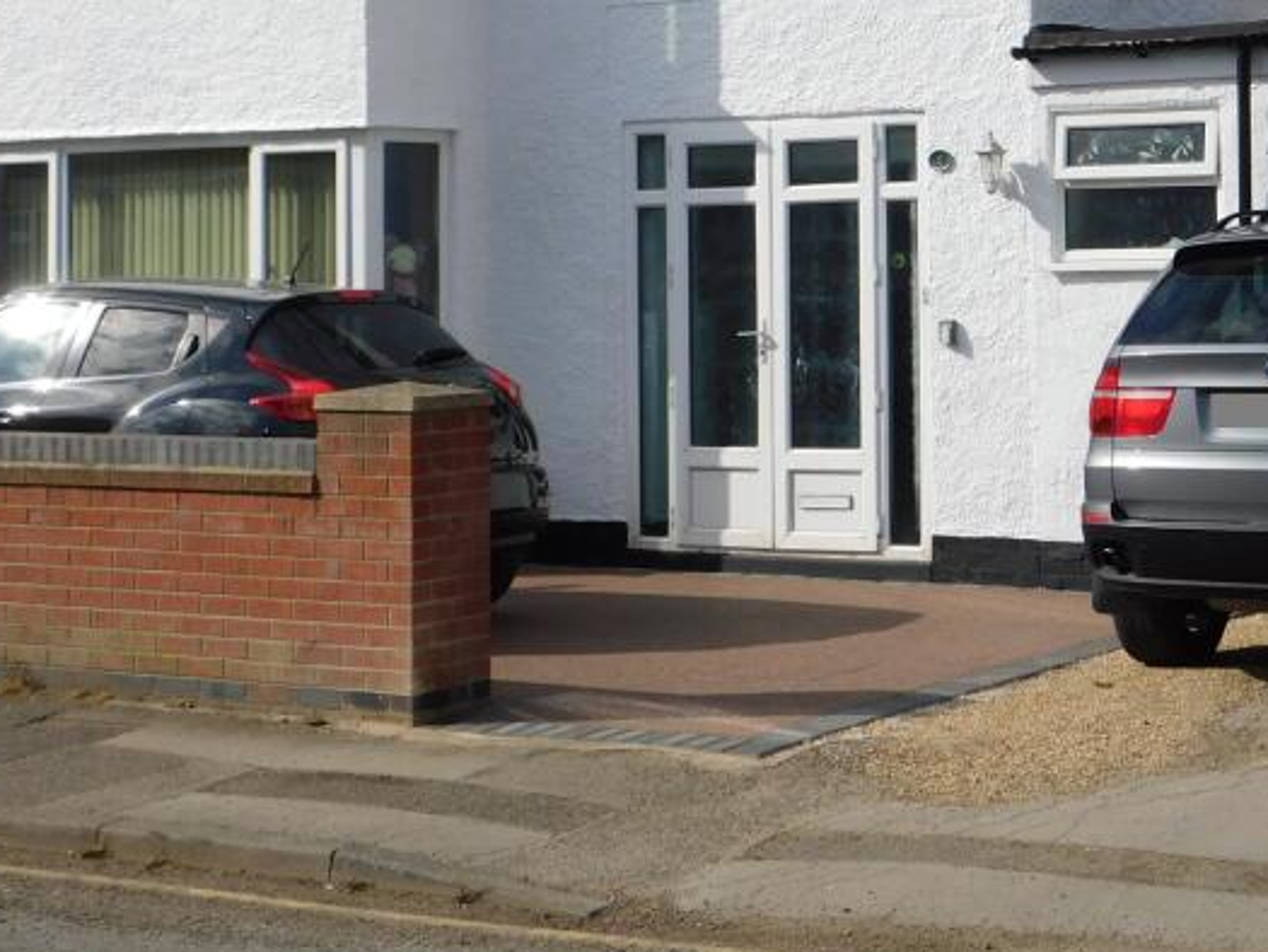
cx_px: 1051
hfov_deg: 24.5
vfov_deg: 18.6
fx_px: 2858
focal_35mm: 78
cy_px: 97
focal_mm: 7.1
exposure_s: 1/500
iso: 125
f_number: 7.2
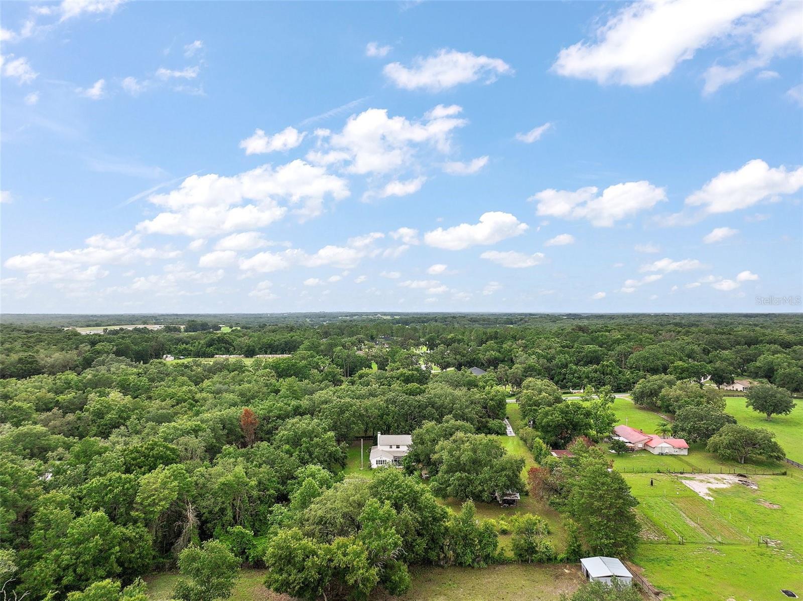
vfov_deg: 56.8
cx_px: 402
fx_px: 556
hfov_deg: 71.6
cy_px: 300
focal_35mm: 24
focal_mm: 12.29
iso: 160
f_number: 2.8
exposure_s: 1/3200
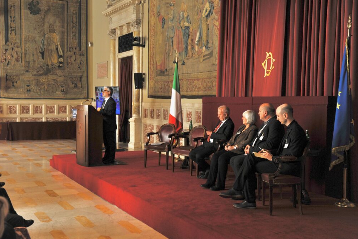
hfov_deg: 43.6
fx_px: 448
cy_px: 121
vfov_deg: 29.9
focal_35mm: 45
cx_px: 180
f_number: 4.5
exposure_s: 1/160
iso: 1000
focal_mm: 44
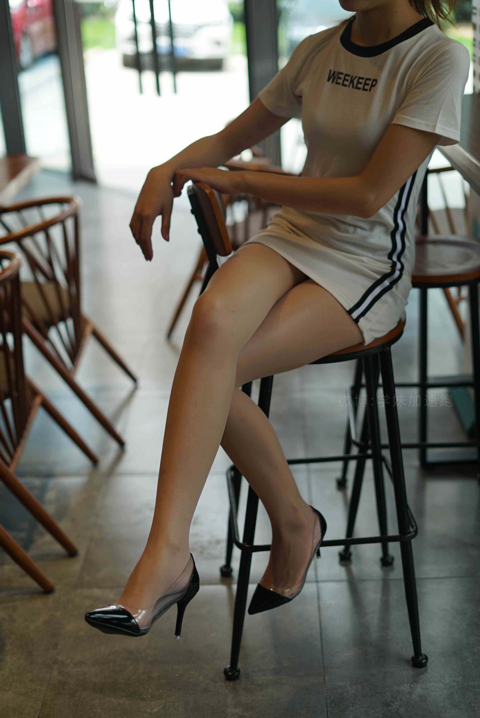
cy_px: 359
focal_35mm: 50
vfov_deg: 39.6
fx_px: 999
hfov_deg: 27.0
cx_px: 240
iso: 200
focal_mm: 50
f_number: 2.2
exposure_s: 1/640
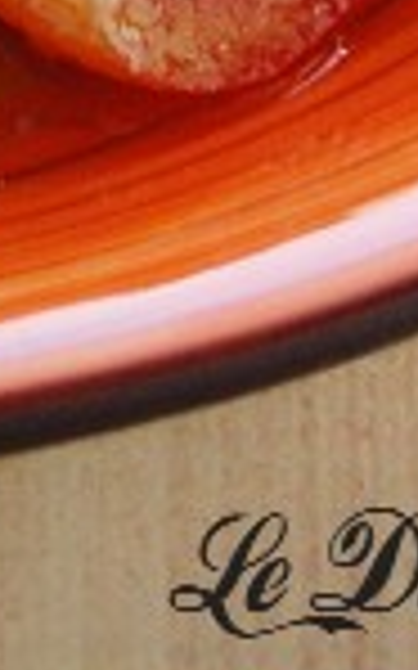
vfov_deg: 4.1
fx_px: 8958
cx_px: -155
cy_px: -1394
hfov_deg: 2.7
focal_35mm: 491
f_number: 5.6
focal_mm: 48
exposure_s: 1/60
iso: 400
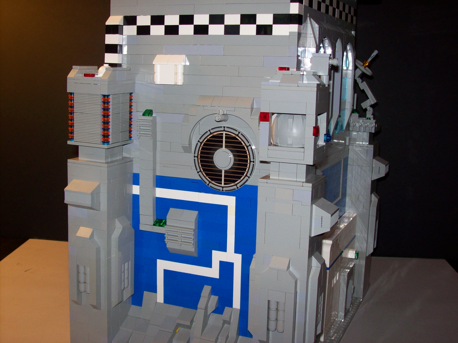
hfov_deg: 42.1
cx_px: 229
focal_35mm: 45
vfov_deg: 32.2
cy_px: 172
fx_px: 595
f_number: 3
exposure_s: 1/73.6
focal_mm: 7.6
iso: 80
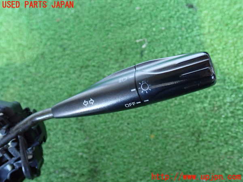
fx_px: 225
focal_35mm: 32
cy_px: 91
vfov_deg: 44.2
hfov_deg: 56.8
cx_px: 122
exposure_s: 1/30
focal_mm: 5.79
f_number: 2.4
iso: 800
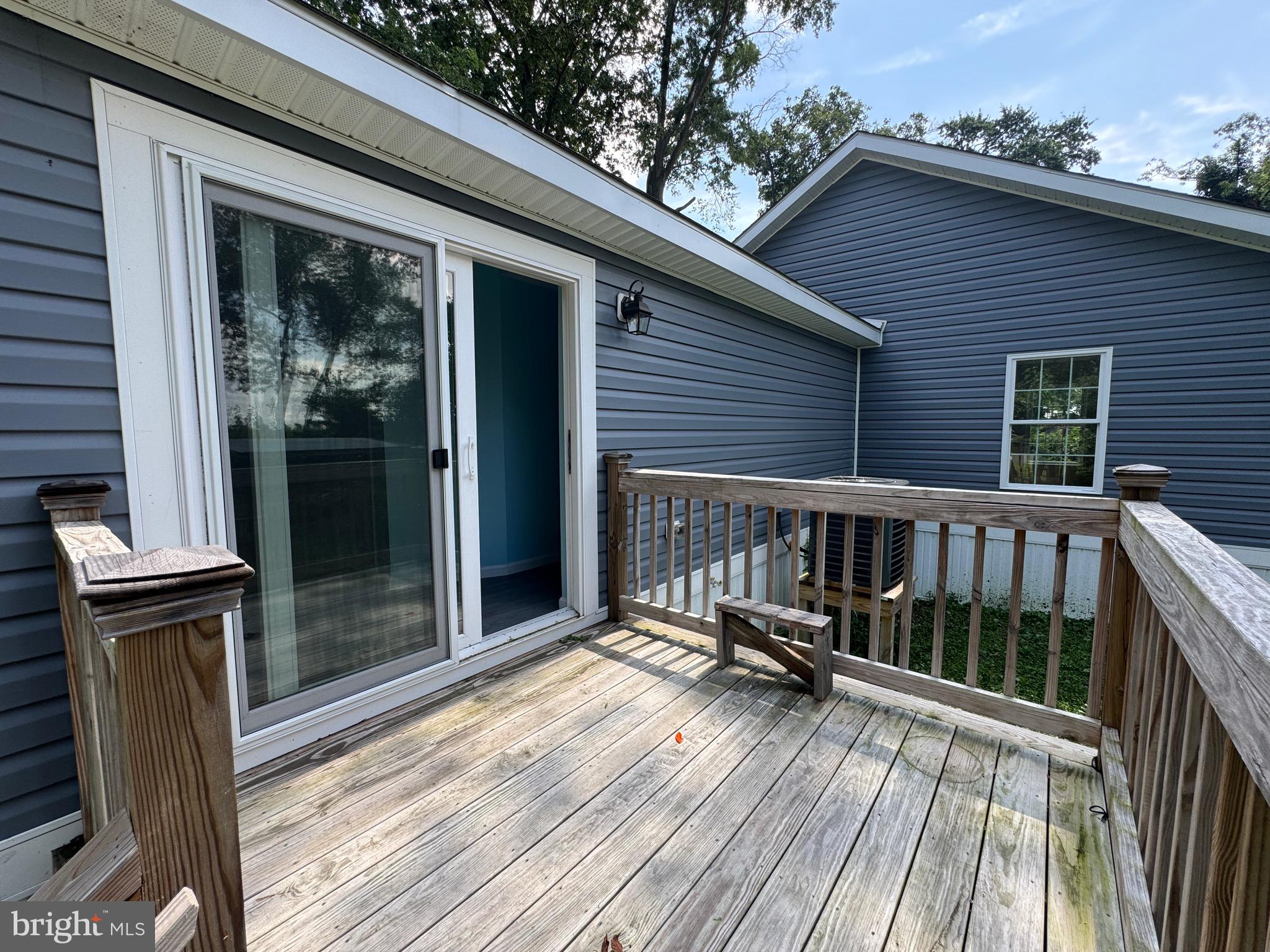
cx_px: 635
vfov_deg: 85.7
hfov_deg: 102.1
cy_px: 476
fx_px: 514
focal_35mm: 14
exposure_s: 1/238
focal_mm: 2.22
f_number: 2.2
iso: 40
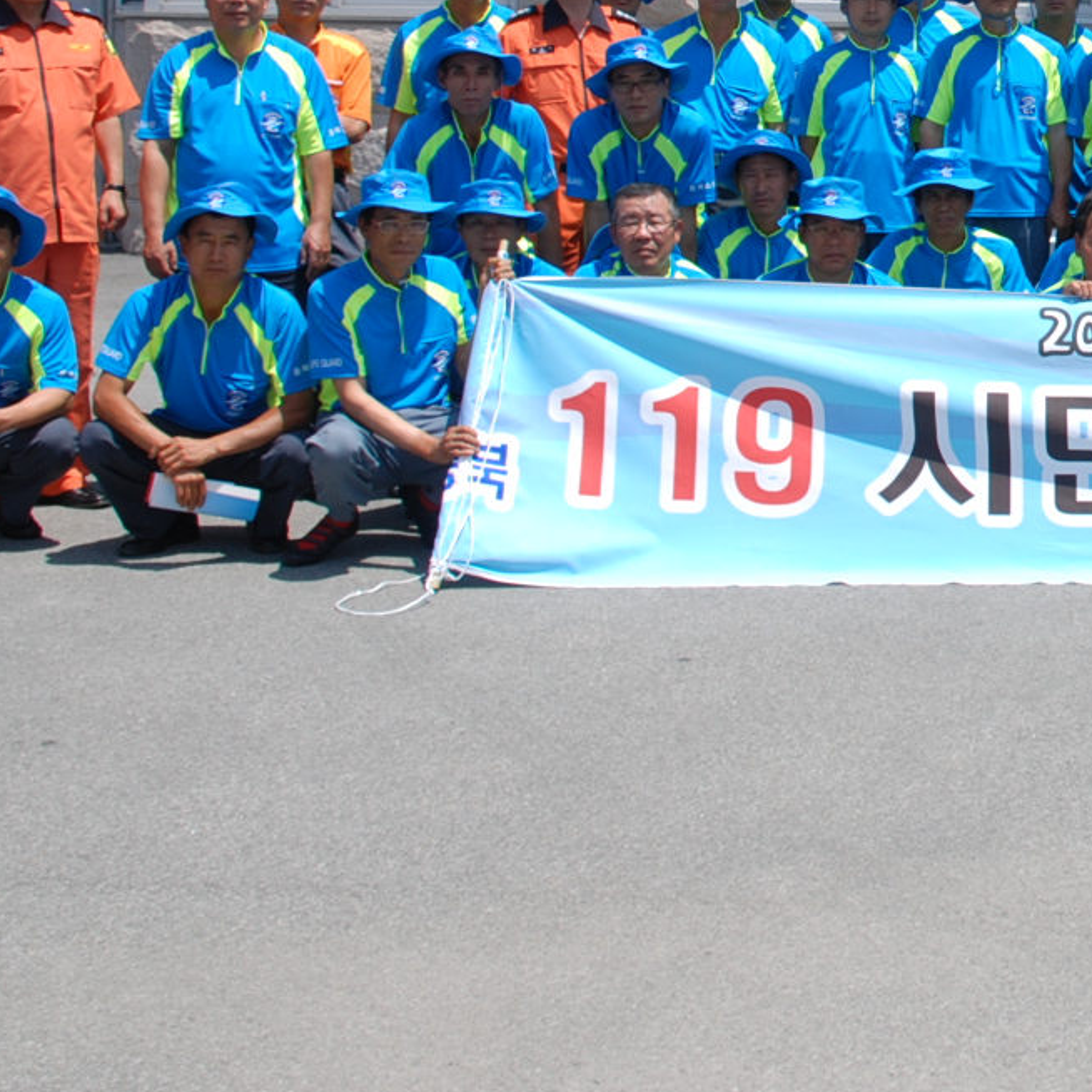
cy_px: 115
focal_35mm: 68
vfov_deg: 24.6
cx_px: 1356
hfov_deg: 23.0
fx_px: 2427
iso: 100
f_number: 7.1
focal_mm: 18
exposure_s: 1/200
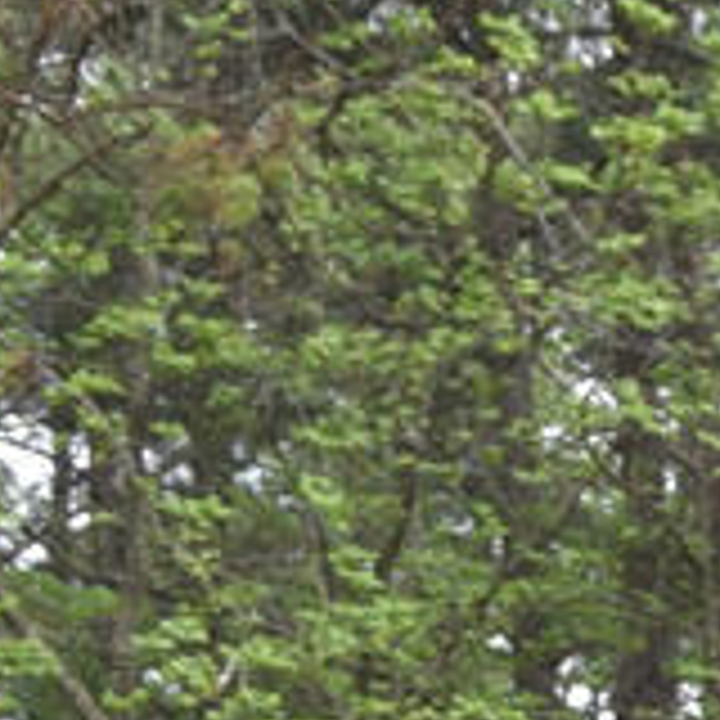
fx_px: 4801
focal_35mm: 204
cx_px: 2416
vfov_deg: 8.1
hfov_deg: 7.3
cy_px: 1503
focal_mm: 20
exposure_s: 1/250
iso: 400
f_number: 8
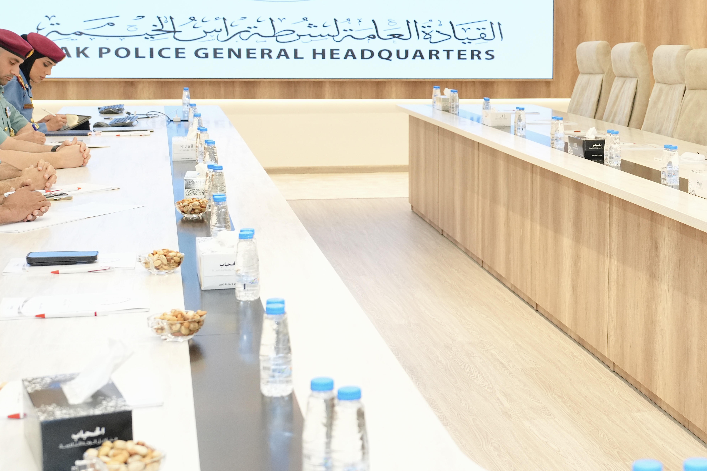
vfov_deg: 18.9
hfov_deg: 27.5
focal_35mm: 72
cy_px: 170
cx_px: 570
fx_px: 1414
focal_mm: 30
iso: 1250
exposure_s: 1/100
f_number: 4
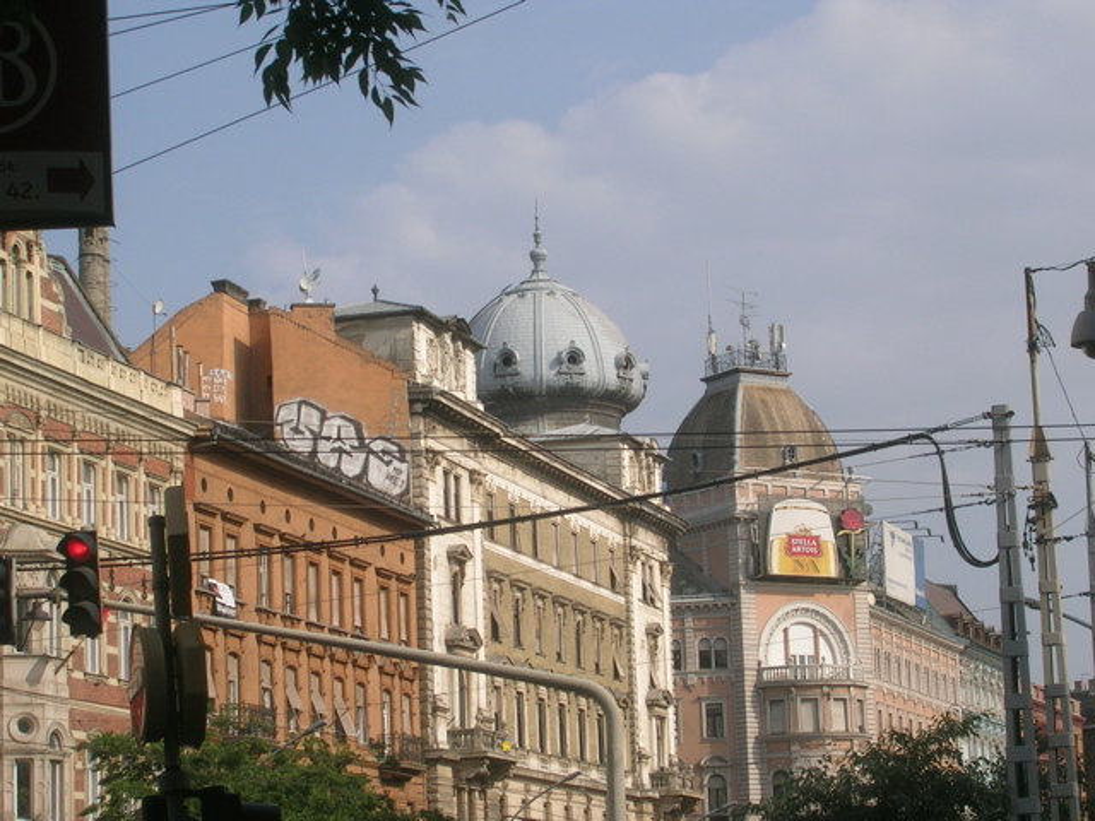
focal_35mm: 105
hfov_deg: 18.7
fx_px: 3321
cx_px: 548
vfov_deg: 14.1
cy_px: 410
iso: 50
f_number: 8.2
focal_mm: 16.2
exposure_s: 1/214
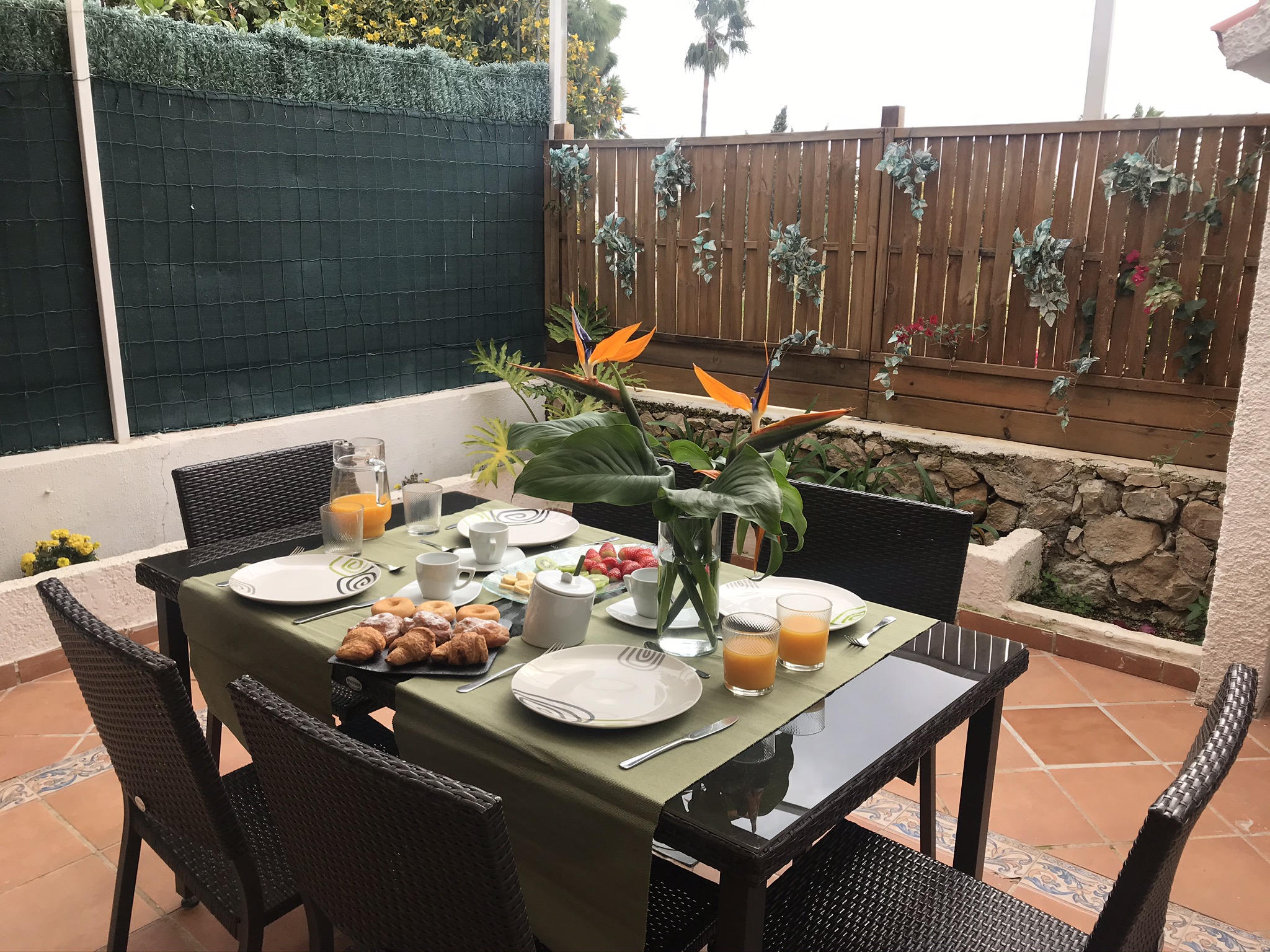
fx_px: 1027
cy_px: 476
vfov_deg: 49.7
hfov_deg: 63.4
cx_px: 635
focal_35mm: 28
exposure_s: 1/479
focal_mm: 3.99
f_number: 1.8
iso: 20
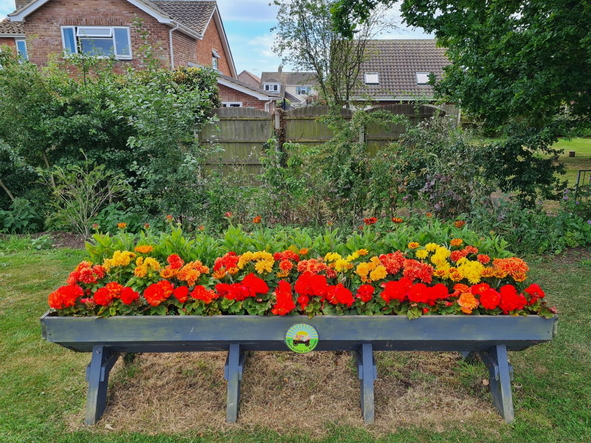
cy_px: 222
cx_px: 296
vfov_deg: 53.1
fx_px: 444
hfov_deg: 67.3
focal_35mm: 26
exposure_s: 1/982
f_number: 1.8
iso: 50
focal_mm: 5.4
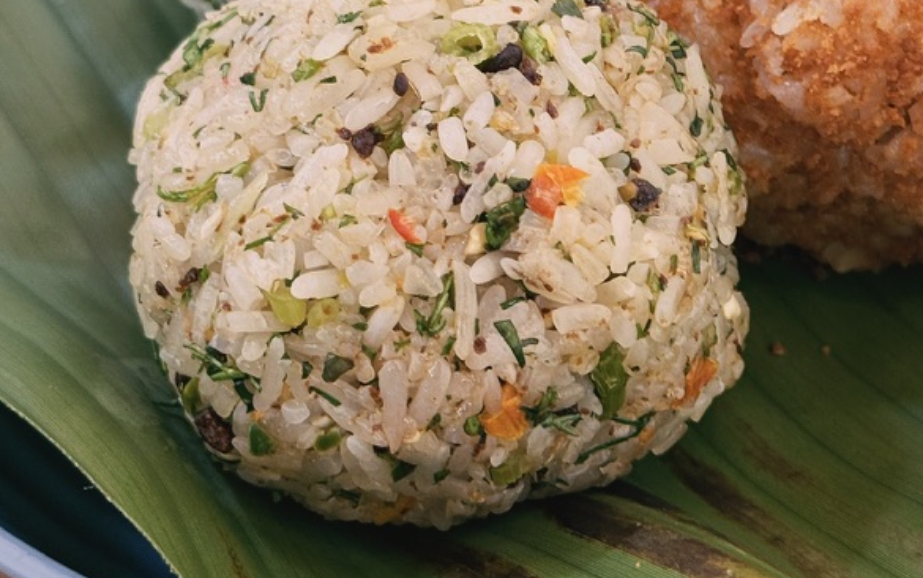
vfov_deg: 14.6
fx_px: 2239
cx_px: 565
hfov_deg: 23.2
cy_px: 112
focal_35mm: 89
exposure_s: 1/50
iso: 250
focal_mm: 6.76
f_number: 1.78
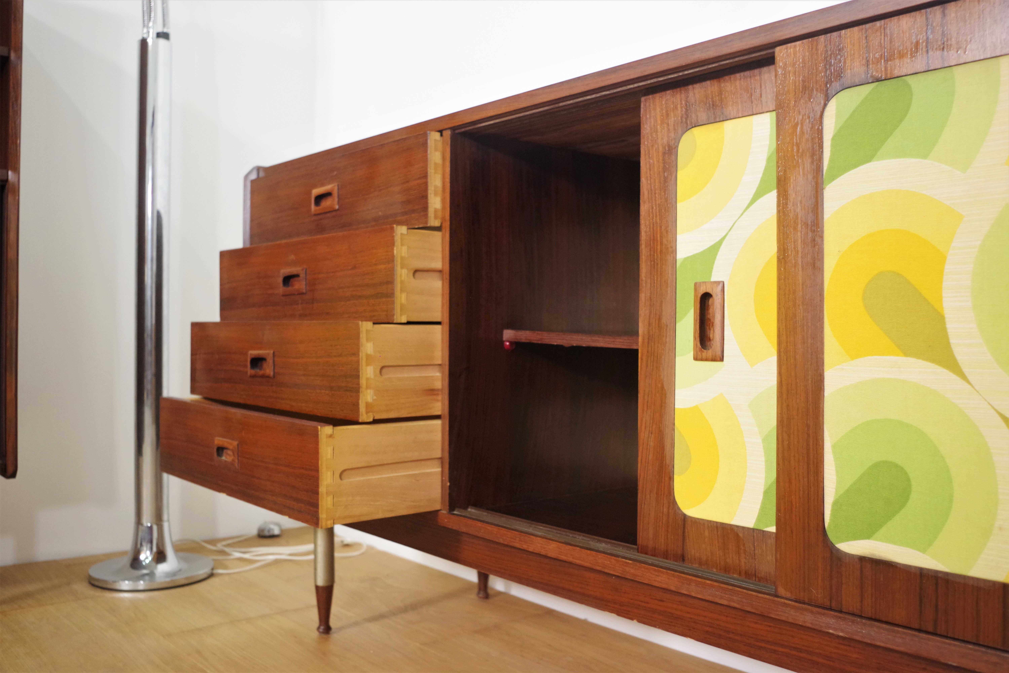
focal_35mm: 34
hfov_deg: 55.8
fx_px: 953
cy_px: 336
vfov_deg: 38.9
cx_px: 504
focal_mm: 23.13
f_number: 4
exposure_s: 1/60
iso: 1600
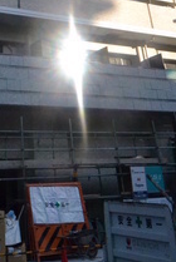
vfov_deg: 29.2
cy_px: -79
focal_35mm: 55
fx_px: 402
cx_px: 25
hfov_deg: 24.1
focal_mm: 12
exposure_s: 1/800
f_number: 14
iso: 3200
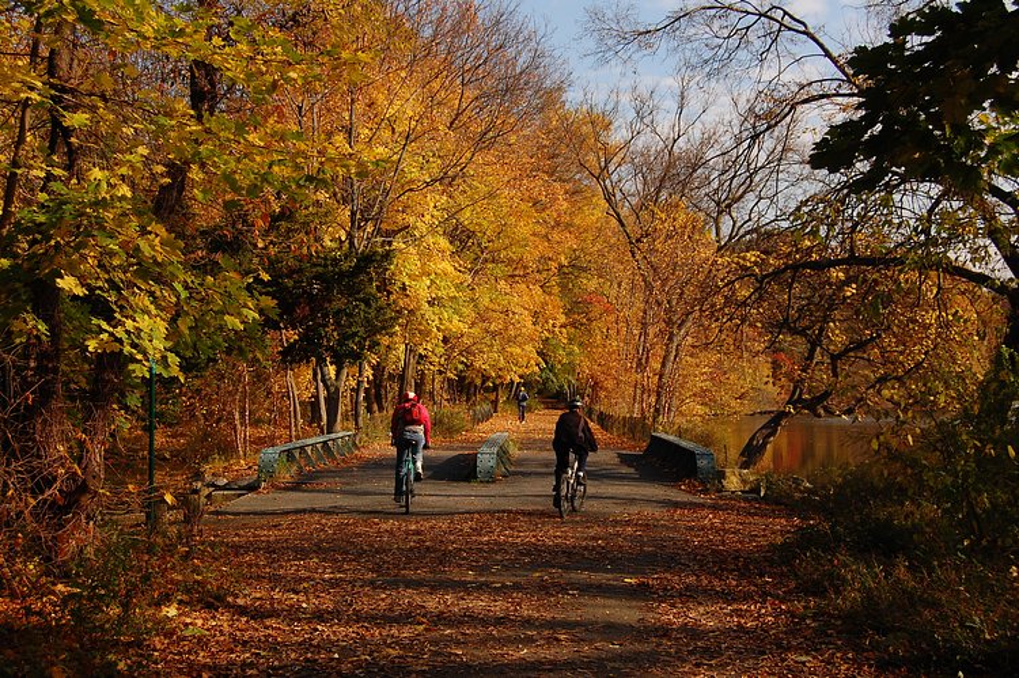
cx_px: 510
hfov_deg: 41.1
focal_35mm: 48
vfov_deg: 28.0
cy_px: 339
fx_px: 1358
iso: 200
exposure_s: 1/500
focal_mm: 32
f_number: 6.3
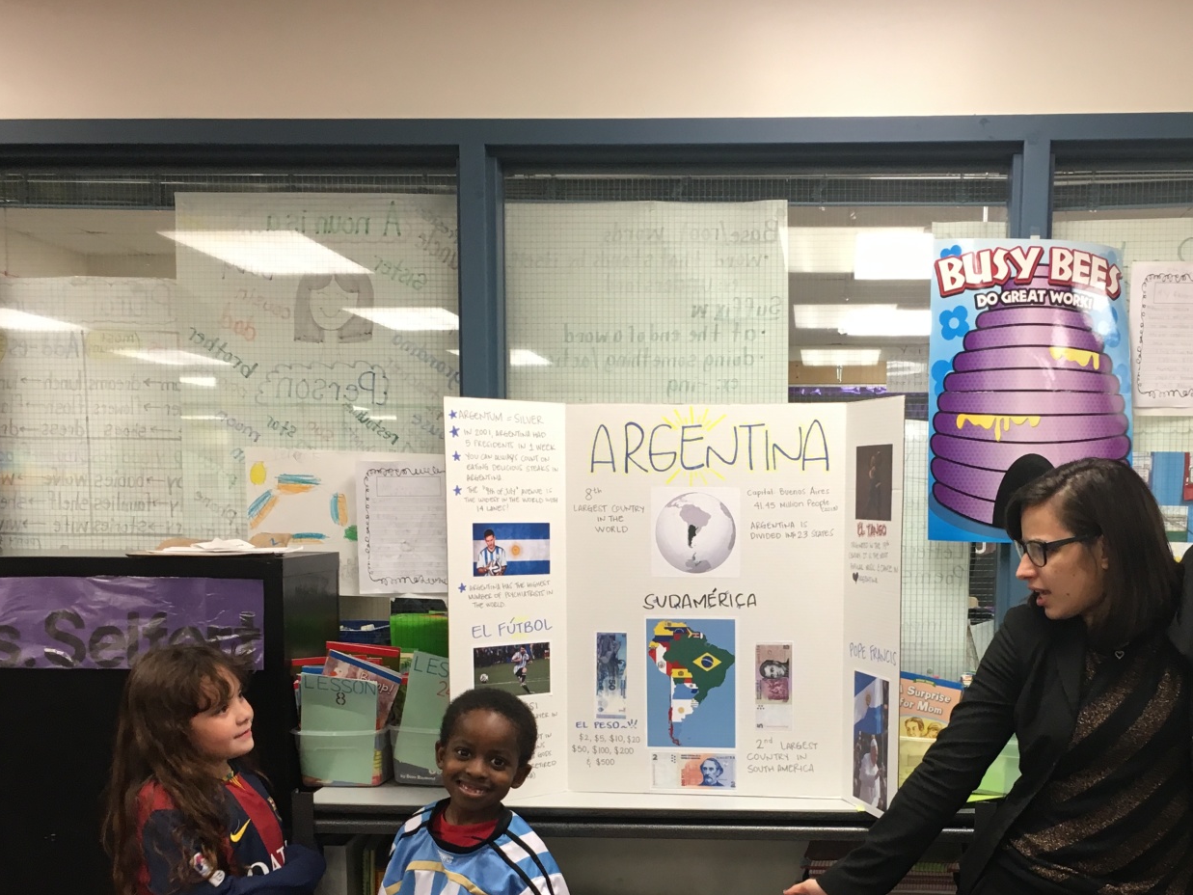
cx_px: 753
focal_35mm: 45
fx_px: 1551
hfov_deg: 41.7
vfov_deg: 31.6
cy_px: 671
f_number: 2.2
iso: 64
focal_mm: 4.15
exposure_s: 1/30
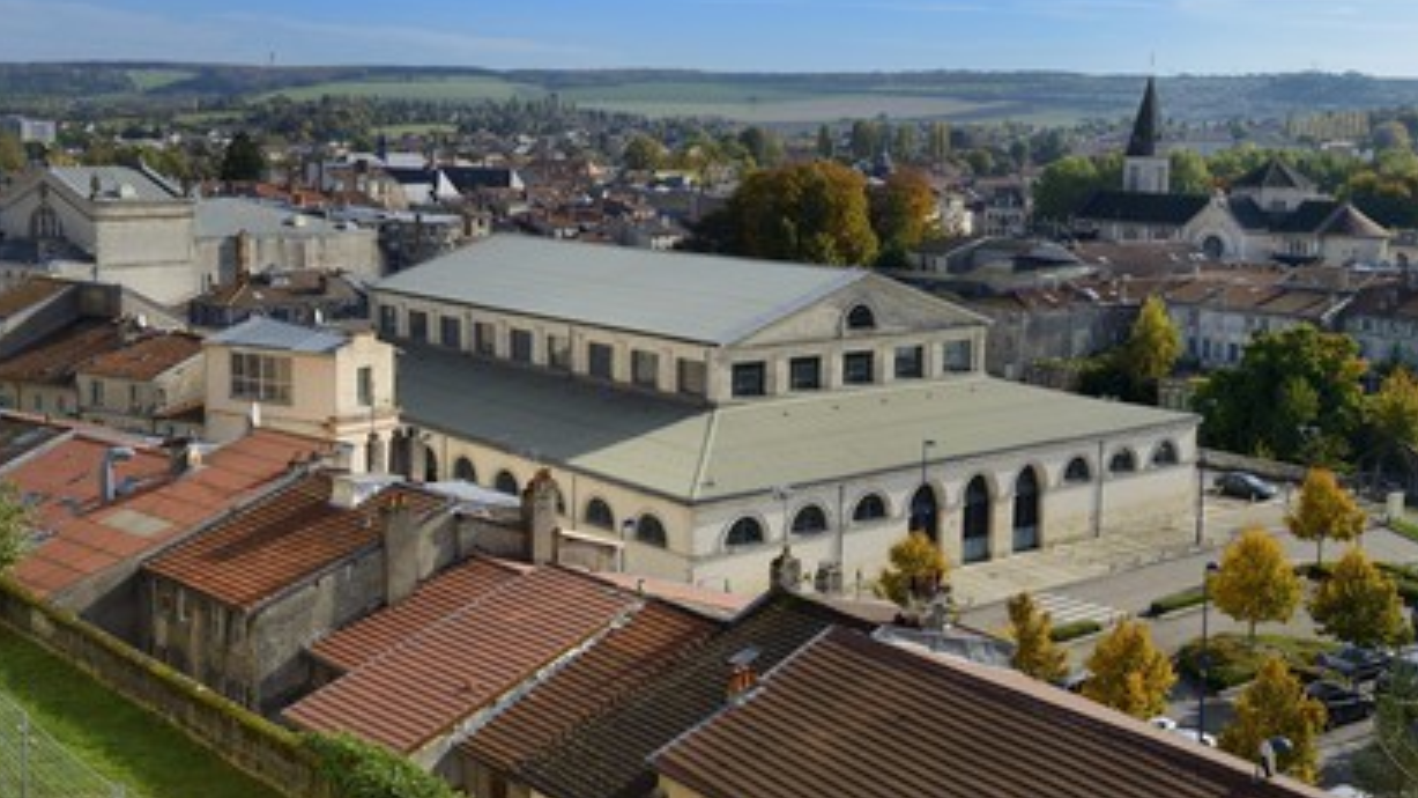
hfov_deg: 47.4
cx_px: 707
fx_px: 1617
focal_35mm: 43
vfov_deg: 27.7
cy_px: 330
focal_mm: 40
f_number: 11
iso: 200
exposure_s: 1/320
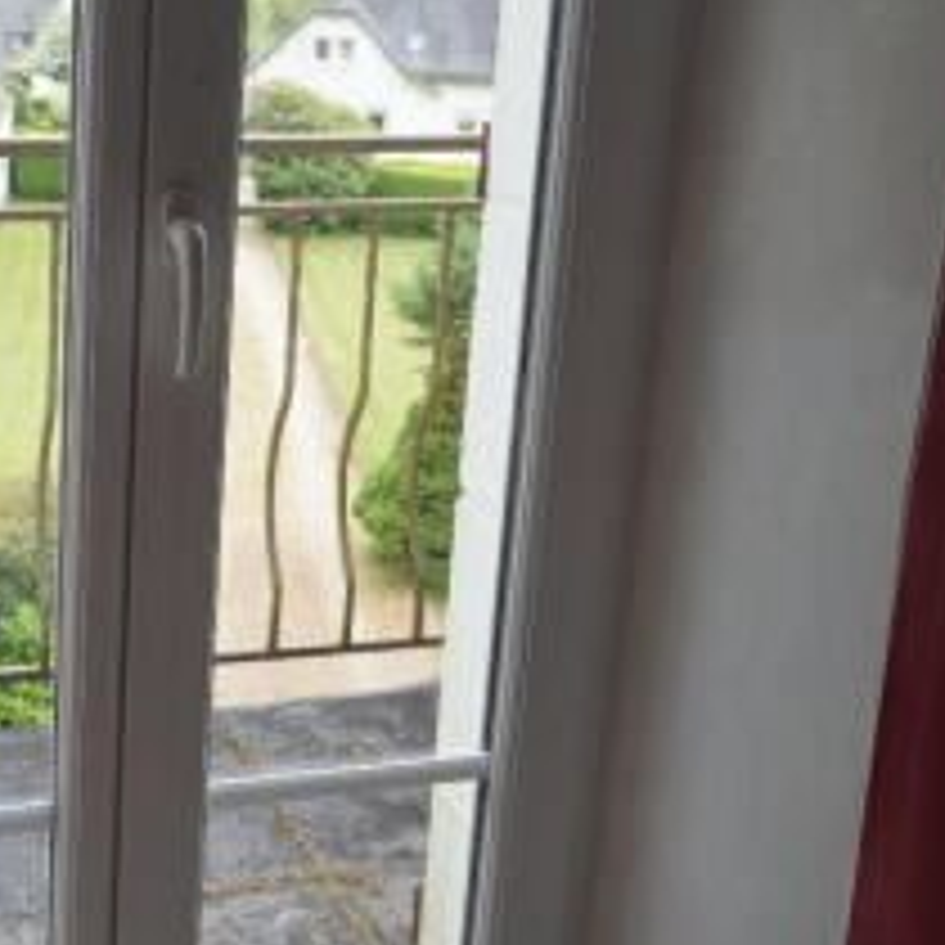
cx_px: 50
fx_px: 1606
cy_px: 259
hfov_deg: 30.9
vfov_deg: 32.3
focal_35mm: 52
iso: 200
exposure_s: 1/100
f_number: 5.6
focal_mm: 18
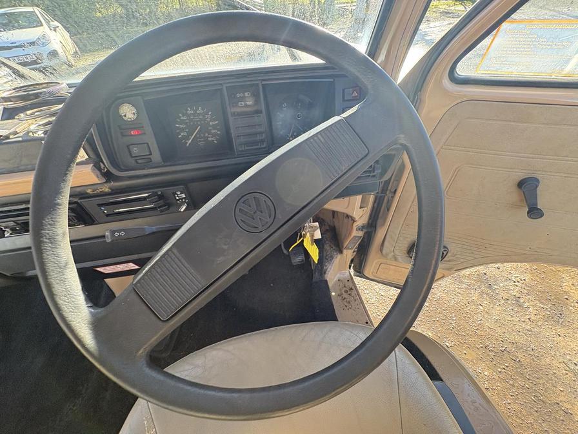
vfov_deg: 85.7
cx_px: 289
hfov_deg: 102.1
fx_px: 234
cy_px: 217
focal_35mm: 14
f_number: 2.2
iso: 125
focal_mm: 2.22
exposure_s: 1/99
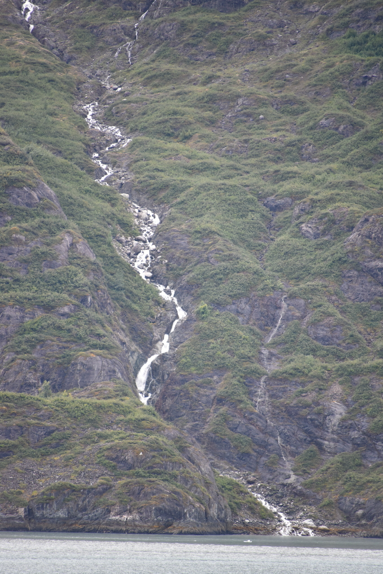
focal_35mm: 300
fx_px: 4785
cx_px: 192
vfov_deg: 6.9
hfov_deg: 4.6
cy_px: 287
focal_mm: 300
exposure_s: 1/640
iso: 1250
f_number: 5.6
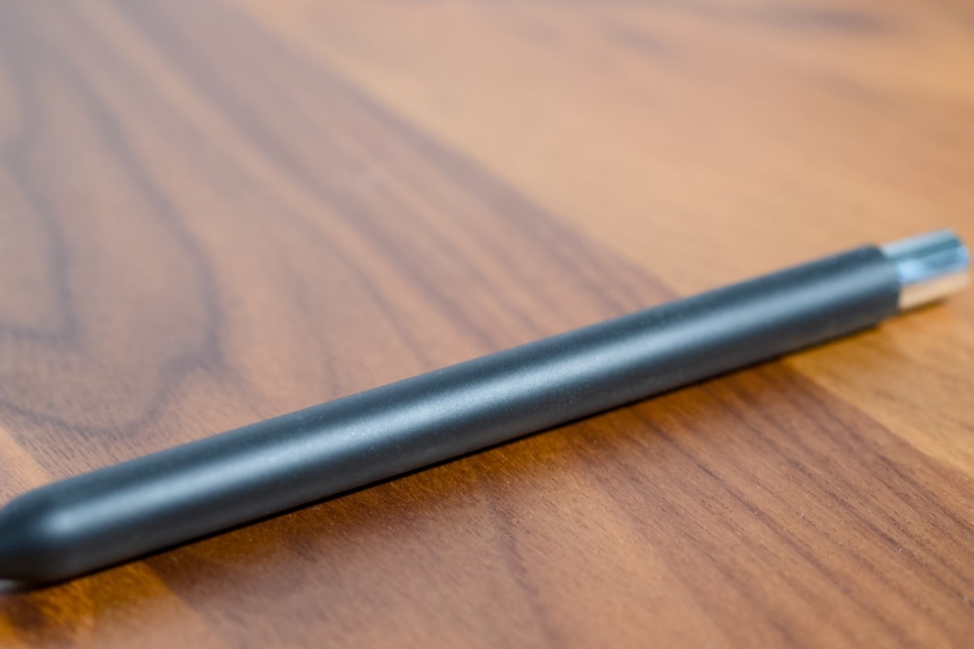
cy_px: 392
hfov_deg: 27.0
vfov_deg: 18.2
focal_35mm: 75
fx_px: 2029
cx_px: 491
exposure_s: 1/50
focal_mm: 50
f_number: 3.5
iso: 500
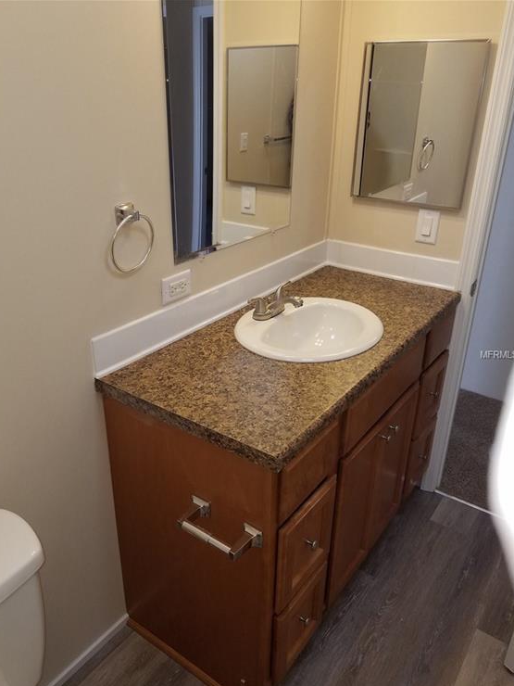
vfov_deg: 65.3
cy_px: 355
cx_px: 256
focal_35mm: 27
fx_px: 535
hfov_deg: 51.4
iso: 100
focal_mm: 4.2
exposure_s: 1/120
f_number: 1.7
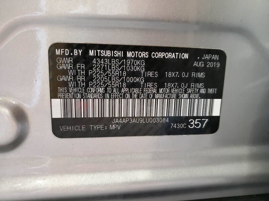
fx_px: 202
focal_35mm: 26
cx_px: 134
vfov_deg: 53.1
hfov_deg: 67.3
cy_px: 100
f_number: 1.5
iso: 397
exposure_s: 1/60.2
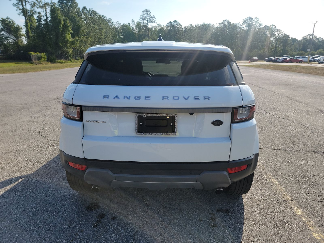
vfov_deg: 56.8
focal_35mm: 24
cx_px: 162
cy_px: 122
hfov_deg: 71.6
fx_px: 225
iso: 50
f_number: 1.8
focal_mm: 6.7
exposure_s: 1/934
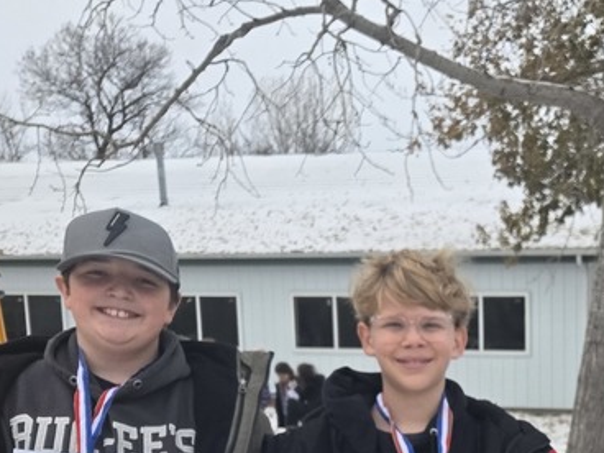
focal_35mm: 64
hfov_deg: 27.9
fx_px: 1117
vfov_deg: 21.1
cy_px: 565
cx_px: 648
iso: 80
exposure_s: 1/1904
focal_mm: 5.4
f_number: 1.8
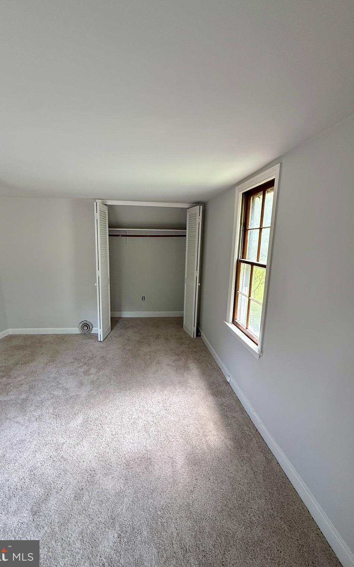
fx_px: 232
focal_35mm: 15
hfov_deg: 74.6
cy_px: 284
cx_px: 161
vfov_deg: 101.5
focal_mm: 2.22
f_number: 2.2
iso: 250
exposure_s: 1/99
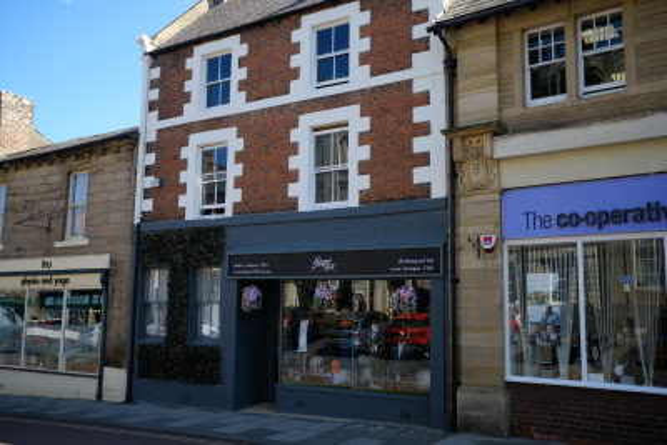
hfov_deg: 54.4
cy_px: 222
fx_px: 649
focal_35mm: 35
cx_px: 334
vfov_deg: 37.9
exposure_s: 1/4000
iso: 400
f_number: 2
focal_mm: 23
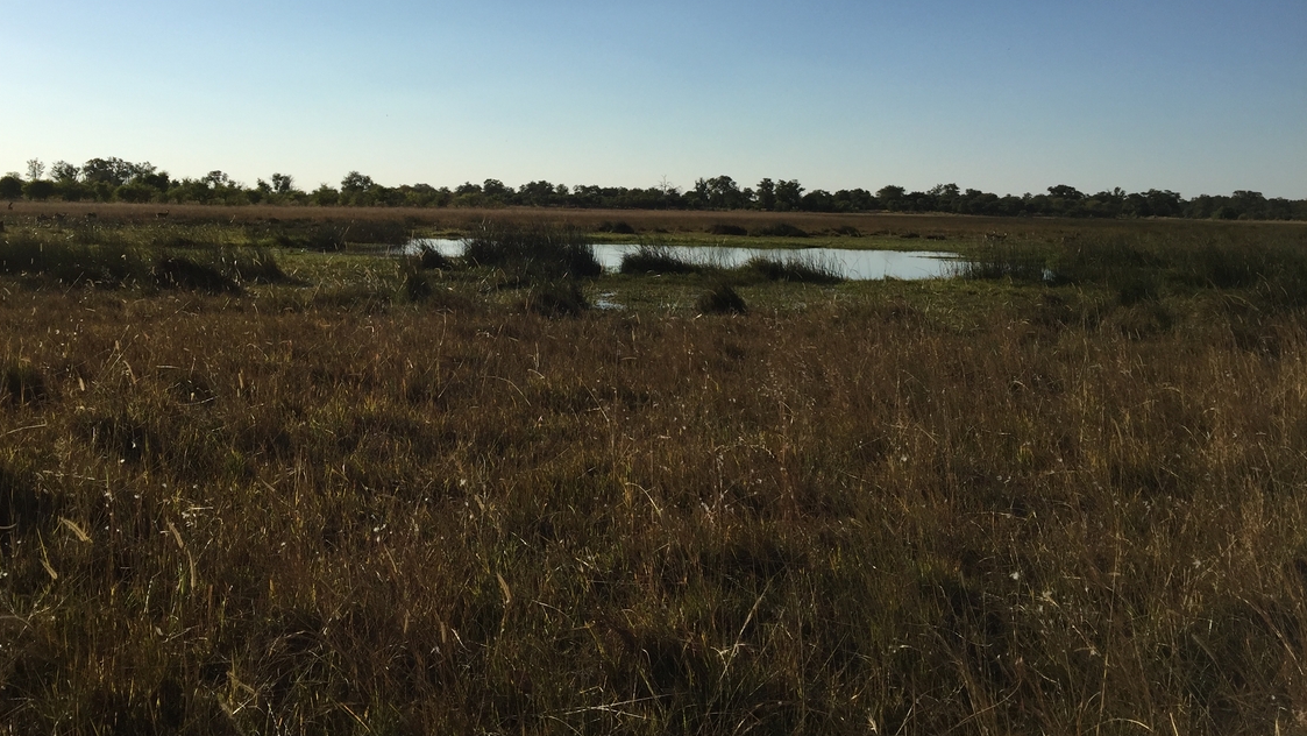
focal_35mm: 36
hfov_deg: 55.1
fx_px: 1248
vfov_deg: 32.5
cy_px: 227
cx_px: 564
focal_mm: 4.15
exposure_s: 1/2825
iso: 32
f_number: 2.2
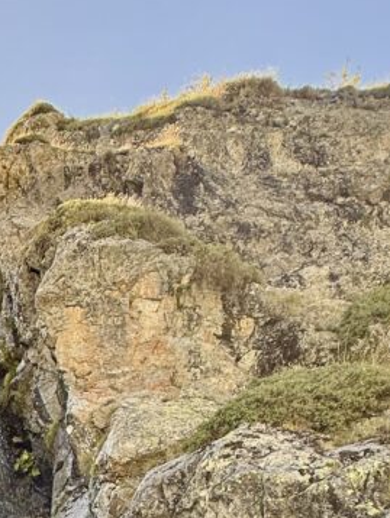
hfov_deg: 29.0
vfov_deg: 32.2
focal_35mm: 40
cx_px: -122
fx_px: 600
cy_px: 708
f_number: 2.2
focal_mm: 2.22
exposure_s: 1/122
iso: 50
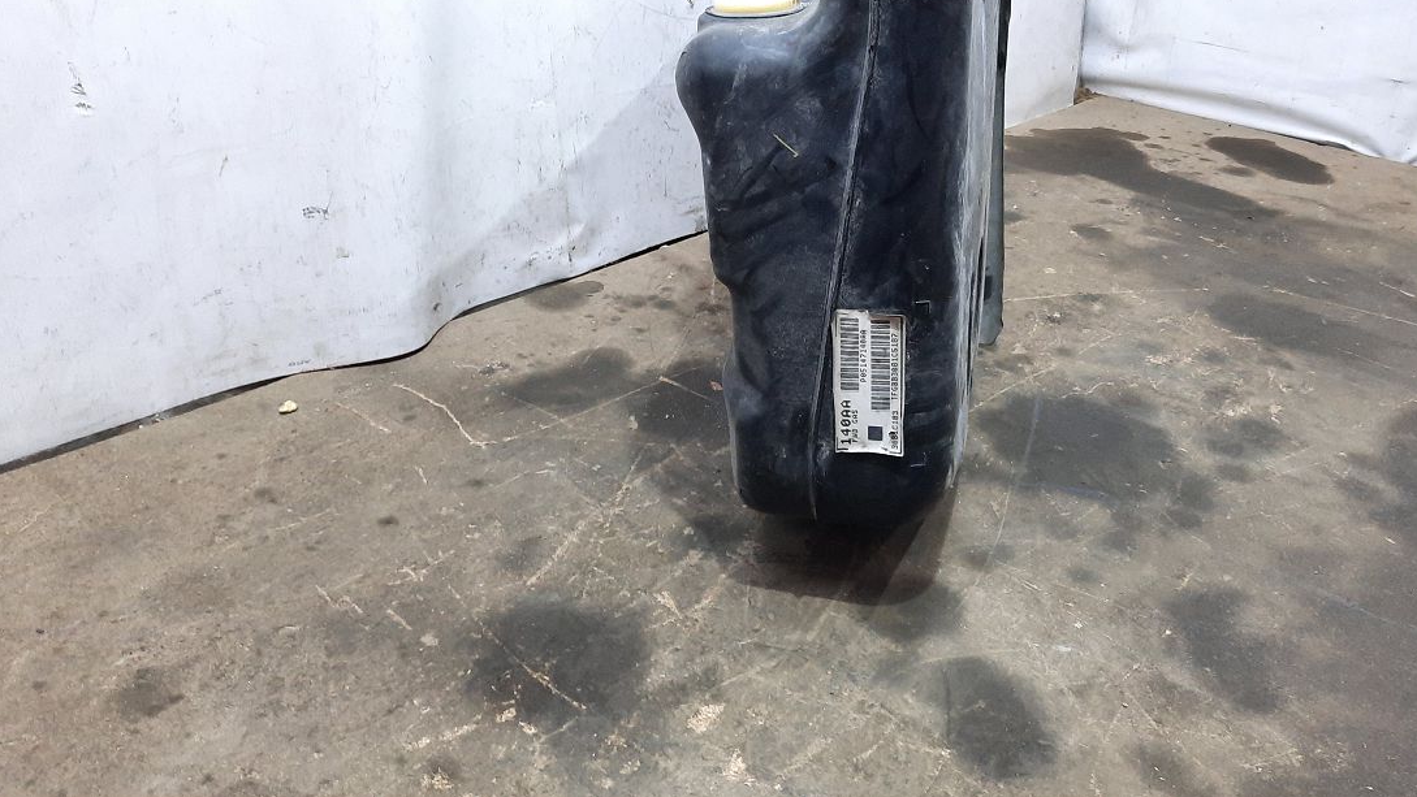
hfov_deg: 64.2
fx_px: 1127
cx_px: 776
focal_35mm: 30
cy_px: 215
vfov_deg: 38.1
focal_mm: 4.6
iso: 320
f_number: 2
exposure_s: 1/50
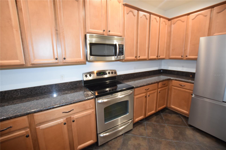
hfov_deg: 100.4
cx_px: 113
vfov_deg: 77.3
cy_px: 75
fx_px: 94
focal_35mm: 15
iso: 1600
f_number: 3.5
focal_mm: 10
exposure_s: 1/60
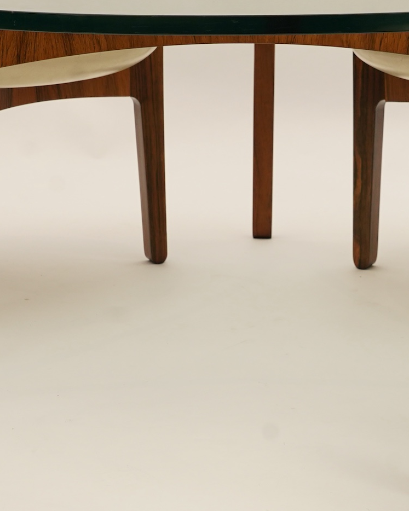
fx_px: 1544
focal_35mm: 102
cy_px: 182
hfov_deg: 15.0
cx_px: 329
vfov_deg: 18.8
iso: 800
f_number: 8
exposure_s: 1/125
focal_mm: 37
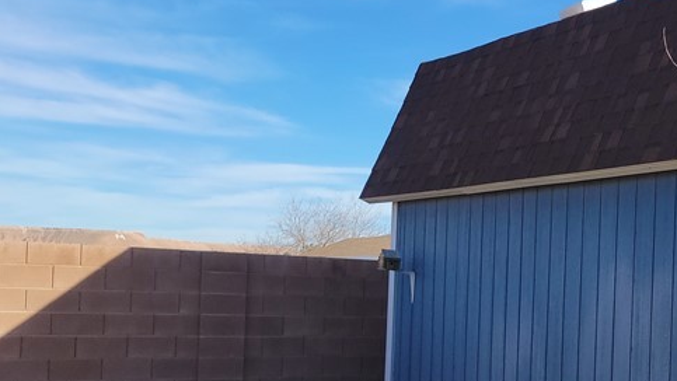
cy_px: 301
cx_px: 694
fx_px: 1077
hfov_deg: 31.9
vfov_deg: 19.9
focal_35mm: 60
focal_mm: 5.4
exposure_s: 1/1756
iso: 40
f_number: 1.8
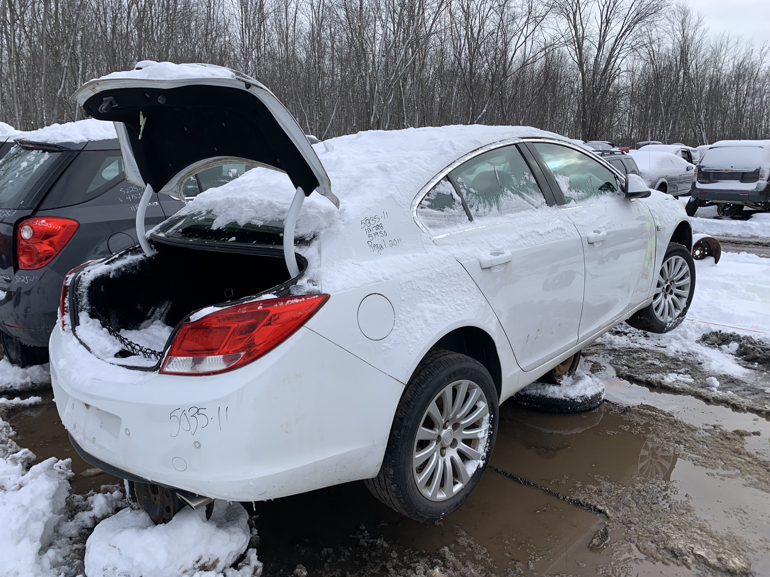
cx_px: 385
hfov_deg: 67.3
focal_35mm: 26
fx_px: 578
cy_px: 288
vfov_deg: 53.1
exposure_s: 1/1585
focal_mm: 4.25
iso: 25
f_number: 1.8
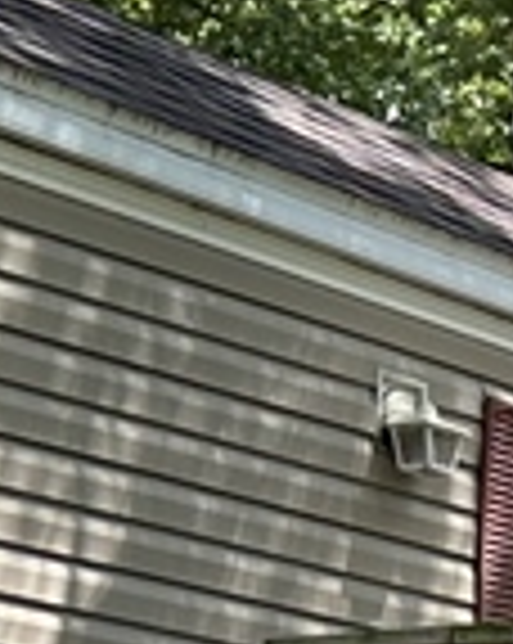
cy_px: 1018
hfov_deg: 6.3
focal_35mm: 236
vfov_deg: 8.0
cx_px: 1192
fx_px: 4489
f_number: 1.78
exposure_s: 1/943
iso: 80
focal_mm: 6.86
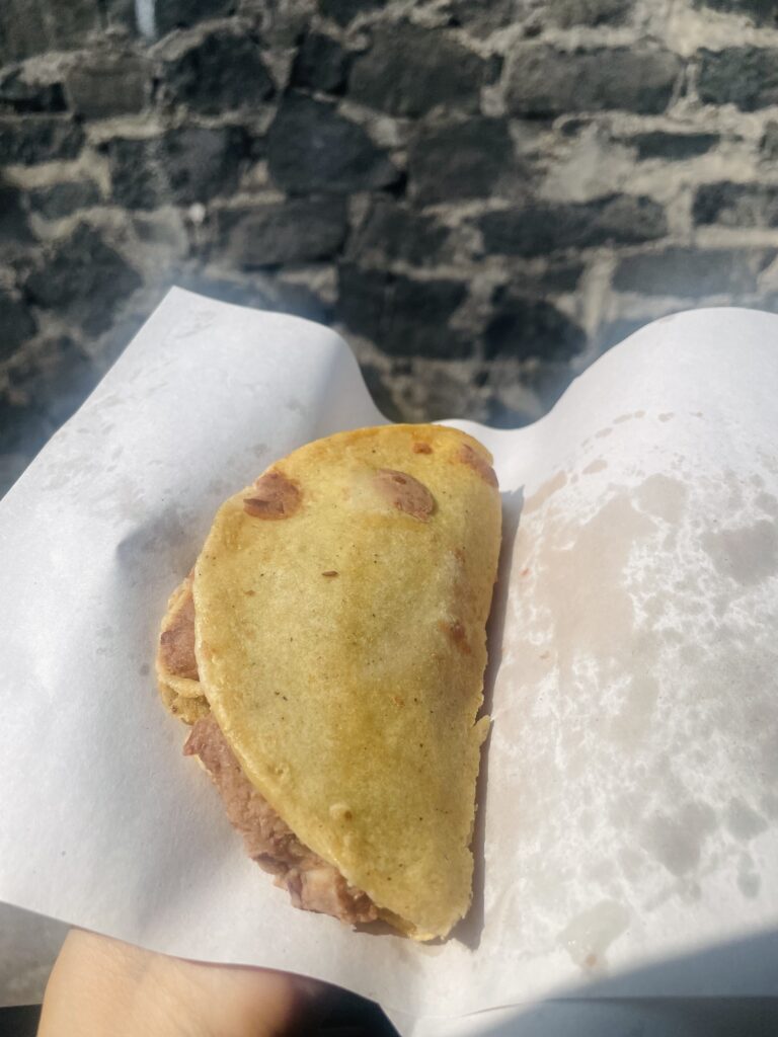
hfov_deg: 53.1
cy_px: 518
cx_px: 389
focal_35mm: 26
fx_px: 779
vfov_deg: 67.3
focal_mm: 4.2
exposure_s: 1/7813
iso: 50
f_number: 1.6
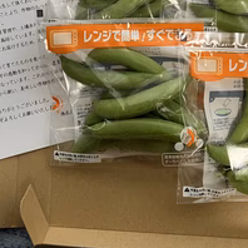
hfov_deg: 33.9
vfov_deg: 32.8
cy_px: 39
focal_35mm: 50
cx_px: 149
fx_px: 405
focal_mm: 3.99
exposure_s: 1/57
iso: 125
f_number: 1.8
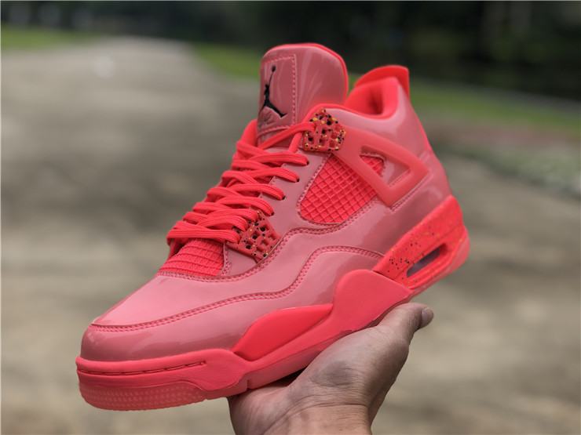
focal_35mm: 52
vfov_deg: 28.0
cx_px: 290
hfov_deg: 36.8
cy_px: 218
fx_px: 873
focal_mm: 6
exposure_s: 1/417
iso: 16
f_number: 2.4
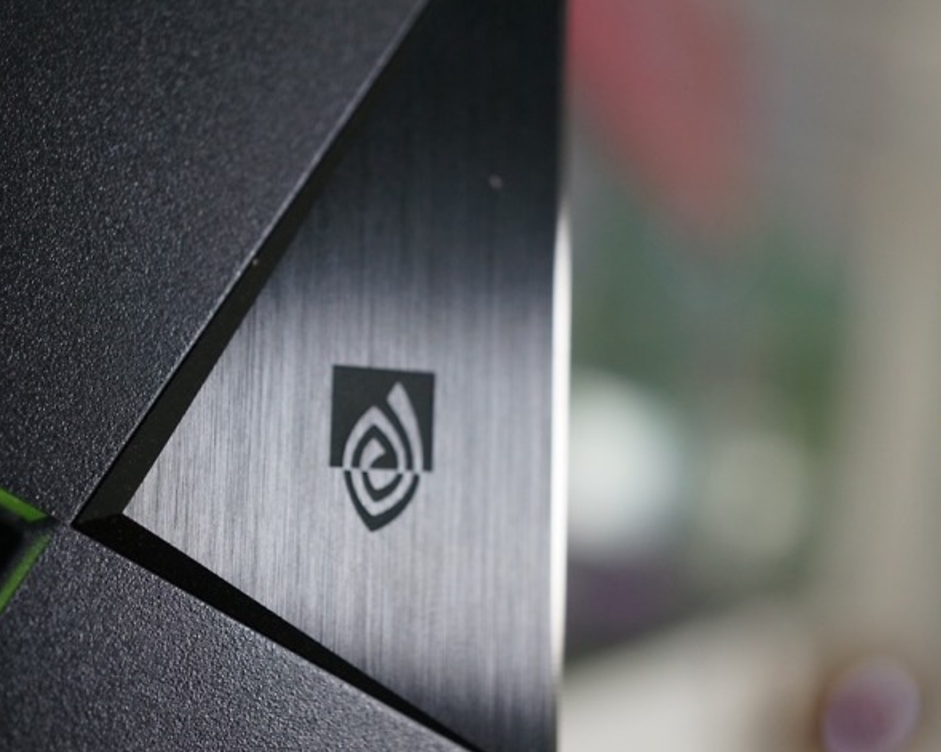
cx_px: 425
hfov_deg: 34.1
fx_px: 1531
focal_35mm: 55
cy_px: 399
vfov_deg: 27.6
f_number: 4
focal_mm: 30
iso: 500
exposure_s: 1/60
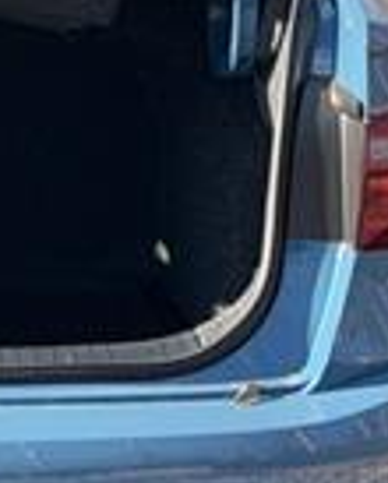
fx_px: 3137
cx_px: -314
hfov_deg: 6.9
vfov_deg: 8.8
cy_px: 71
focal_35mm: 219
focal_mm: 6.76
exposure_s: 1/1429
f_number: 1.78
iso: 80
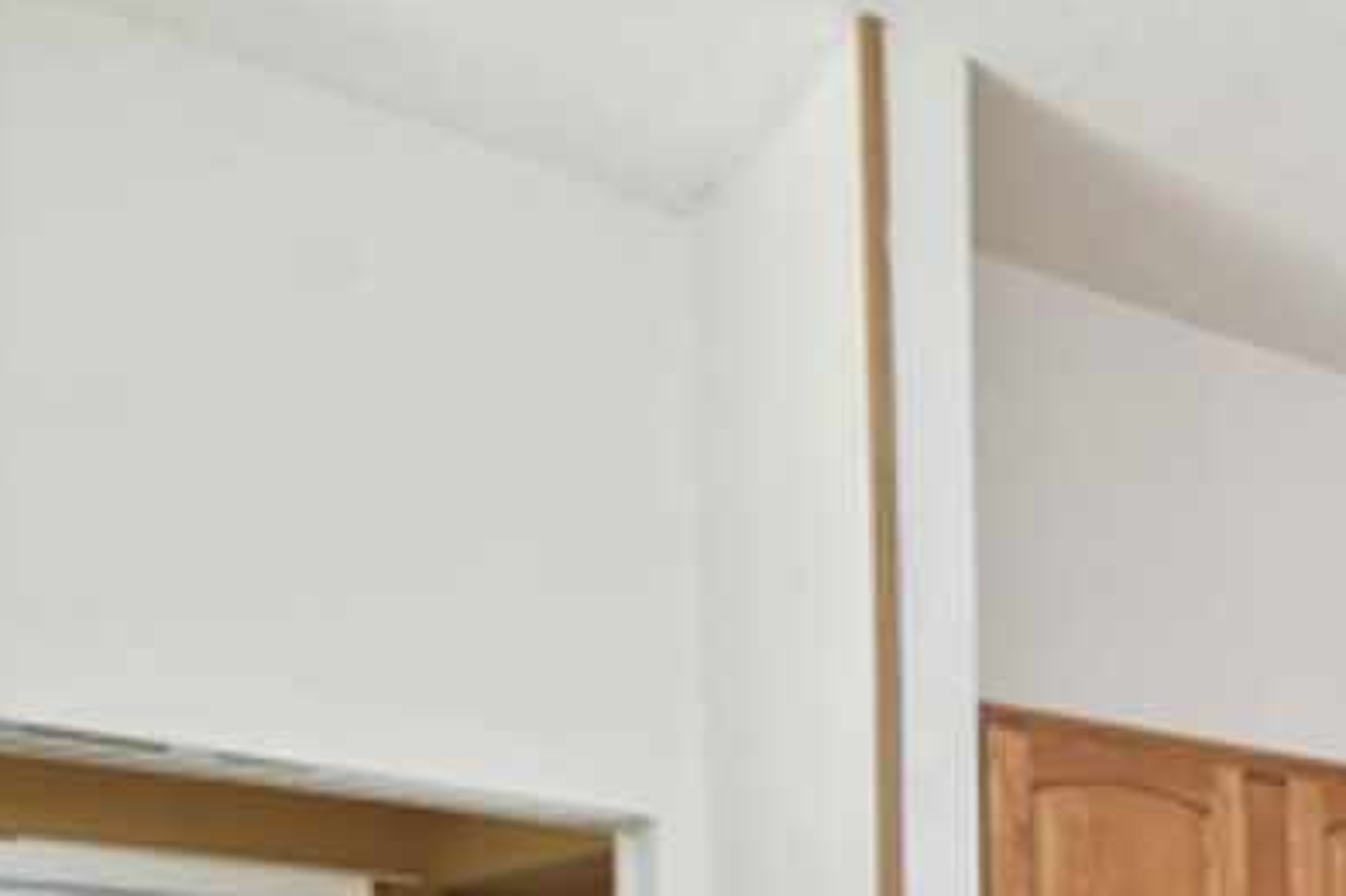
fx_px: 1831
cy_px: 1178
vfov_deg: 24.0
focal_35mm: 49
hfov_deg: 27.6
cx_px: 2022
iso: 100
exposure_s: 1/8
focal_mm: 10
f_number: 7.1
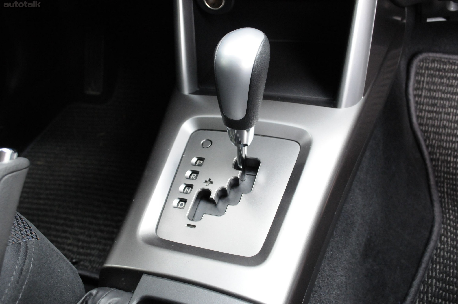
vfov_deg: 36.8
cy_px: 152
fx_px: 457
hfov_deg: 53.2
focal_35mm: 36
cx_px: 229
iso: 2000
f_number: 5.6
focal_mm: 24
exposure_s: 1/100
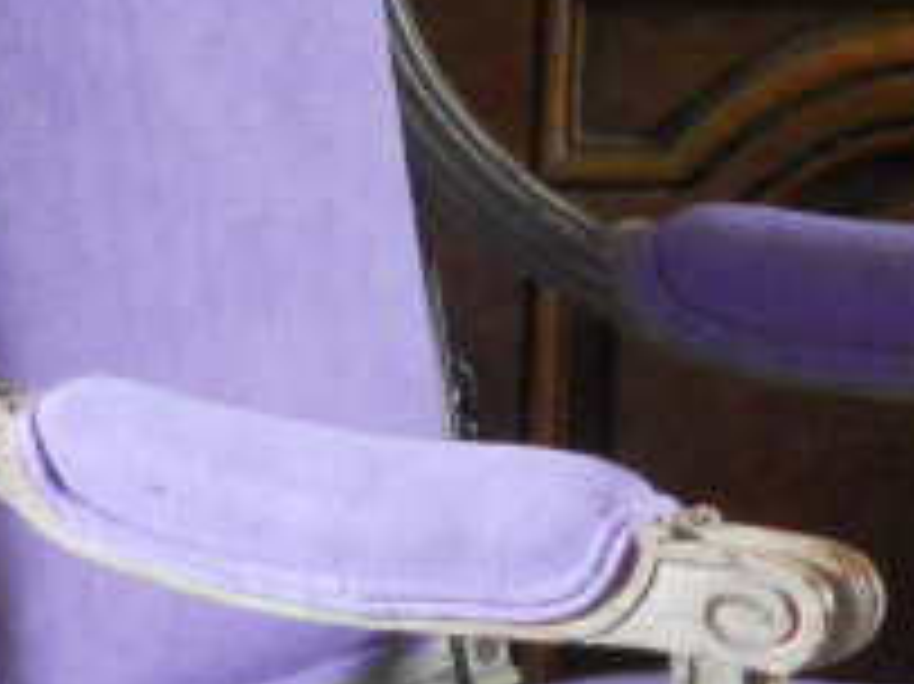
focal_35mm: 273
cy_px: 954
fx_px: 7204
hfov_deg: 7.2
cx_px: -423
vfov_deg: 5.4
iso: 400
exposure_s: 1/2
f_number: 4.8
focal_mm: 9.8
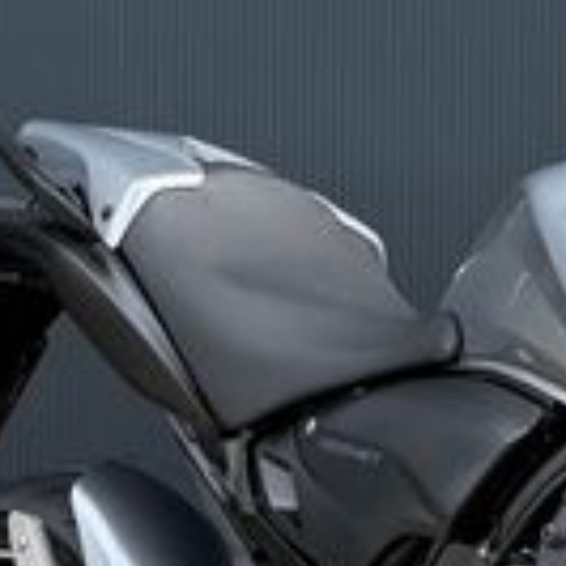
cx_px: 553
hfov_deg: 16.7
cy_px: 647
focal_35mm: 102
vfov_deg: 16.5
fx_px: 1887
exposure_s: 1/772
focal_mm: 6.76
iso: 80
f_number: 1.78
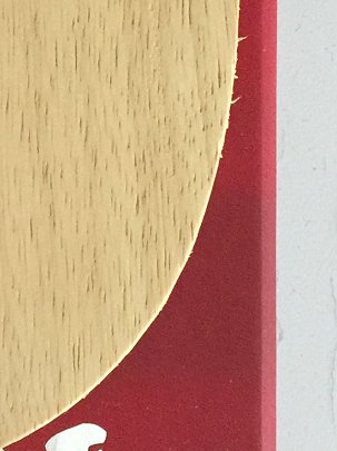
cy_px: 208
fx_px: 1677
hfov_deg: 10.8
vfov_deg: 15.3
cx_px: -246
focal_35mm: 129
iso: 125
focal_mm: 4.15
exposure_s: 1/10
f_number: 2.2
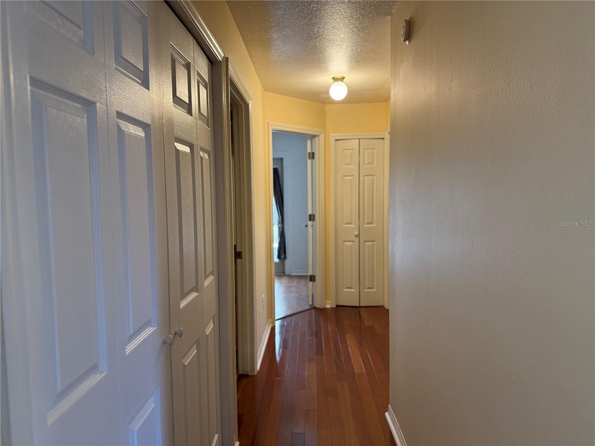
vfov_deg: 56.8
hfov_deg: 71.6
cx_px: 298
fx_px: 413
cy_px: 223
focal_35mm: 24
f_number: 1.78
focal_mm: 6.76
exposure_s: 1/120
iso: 250
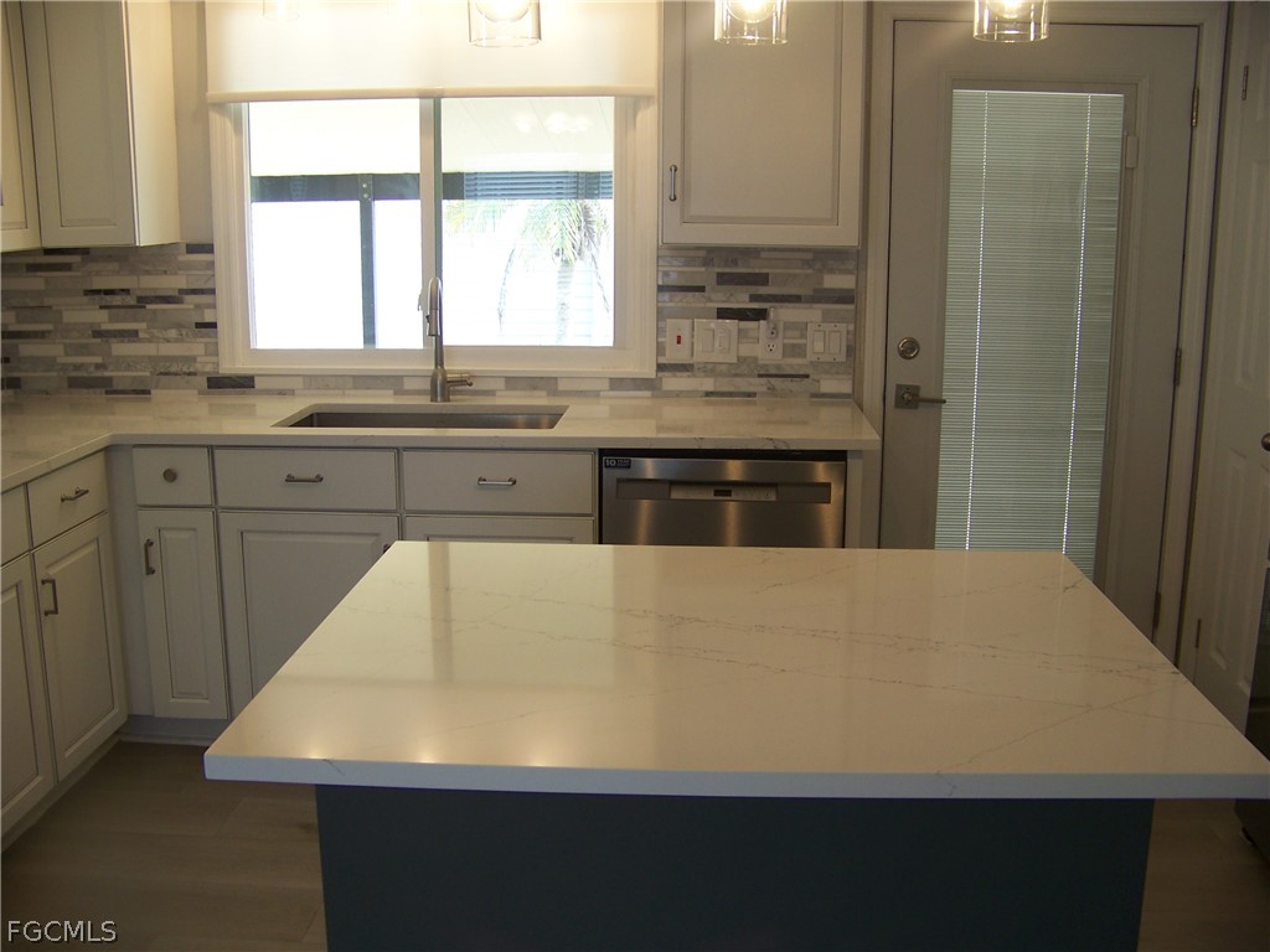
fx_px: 1321
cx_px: 635
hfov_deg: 51.4
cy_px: 476
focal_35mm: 36
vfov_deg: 39.7
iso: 64
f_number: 2.8
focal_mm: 5.85
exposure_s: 1/30
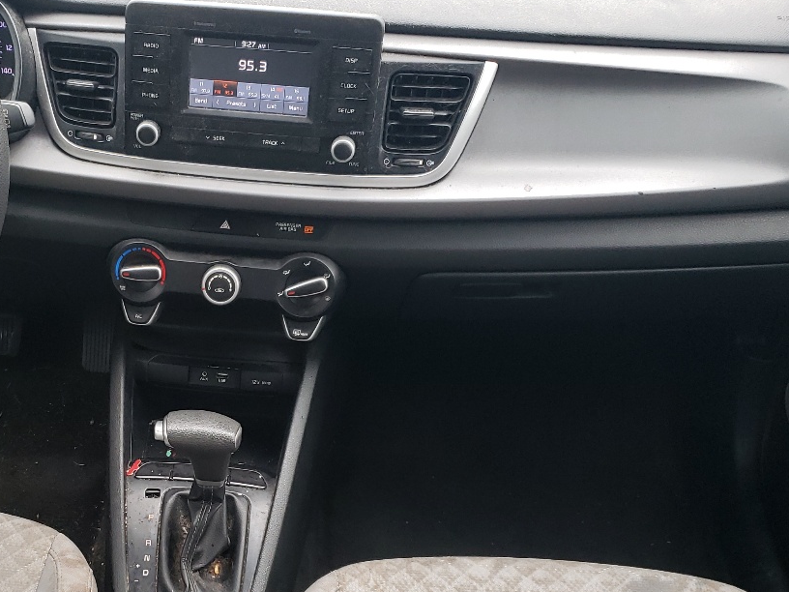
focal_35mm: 51
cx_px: 189
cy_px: 473
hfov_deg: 36.5
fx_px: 1162
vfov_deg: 28.0
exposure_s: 1/120
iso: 72
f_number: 1.5
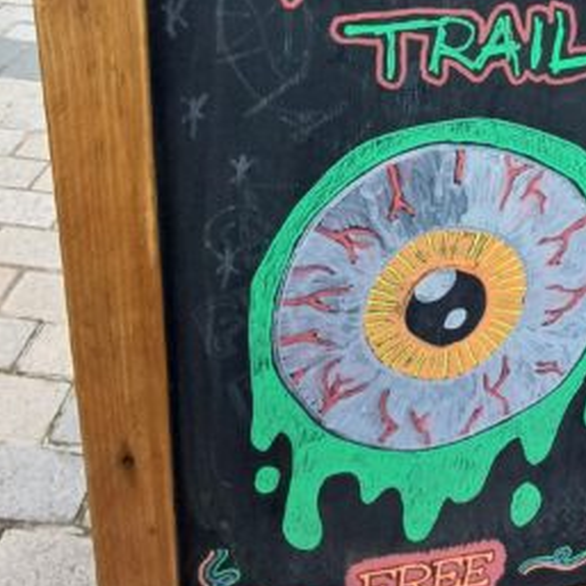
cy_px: 96
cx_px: 420
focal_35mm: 33
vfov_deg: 46.4
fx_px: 632
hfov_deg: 48.3
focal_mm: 1.64
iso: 100
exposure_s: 1/50
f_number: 2.2
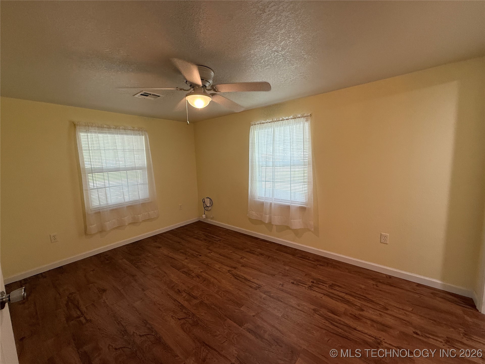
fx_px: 196
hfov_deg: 102.1
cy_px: 182
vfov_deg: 85.7
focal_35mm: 14
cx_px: 242
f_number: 2.2
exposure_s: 1/120
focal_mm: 2.22
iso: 250
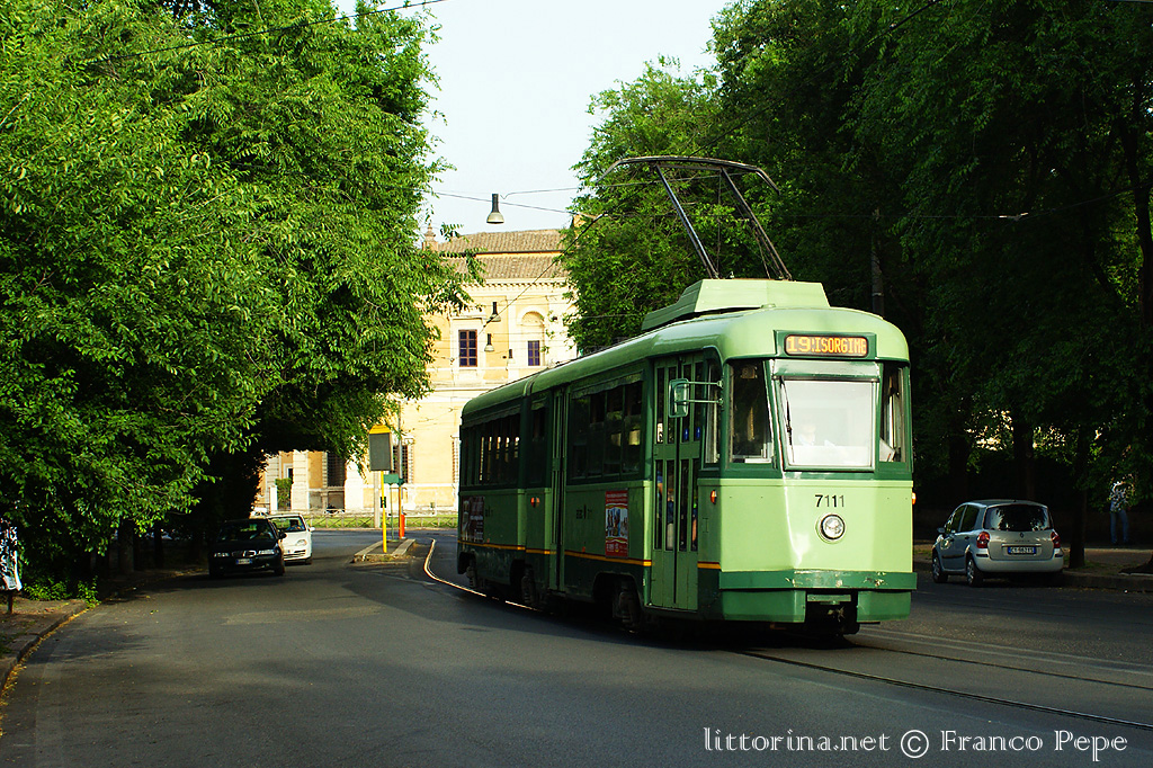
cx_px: 576
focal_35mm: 60
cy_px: 384
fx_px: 1921
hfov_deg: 33.4
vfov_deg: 22.6
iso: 200
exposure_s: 1/320
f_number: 5.6
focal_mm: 40
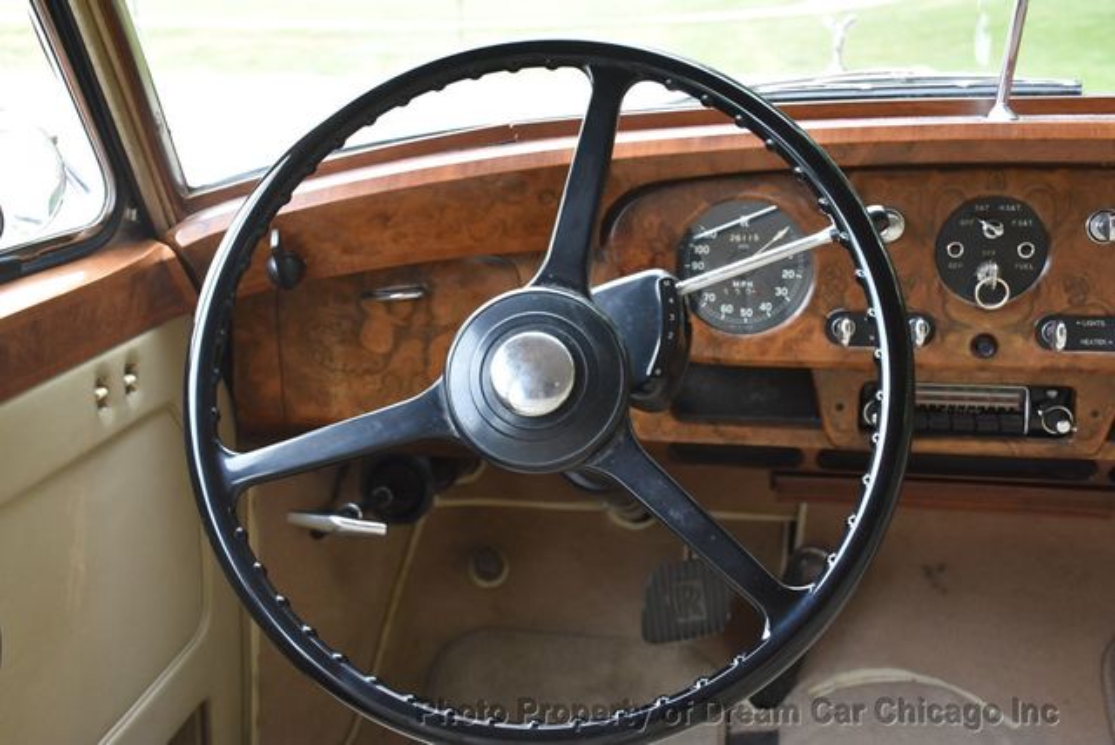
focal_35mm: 40
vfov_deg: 33.1
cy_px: 372
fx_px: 1255
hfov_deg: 47.9
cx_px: 558
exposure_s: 1/160
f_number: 6.3
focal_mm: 27
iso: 800
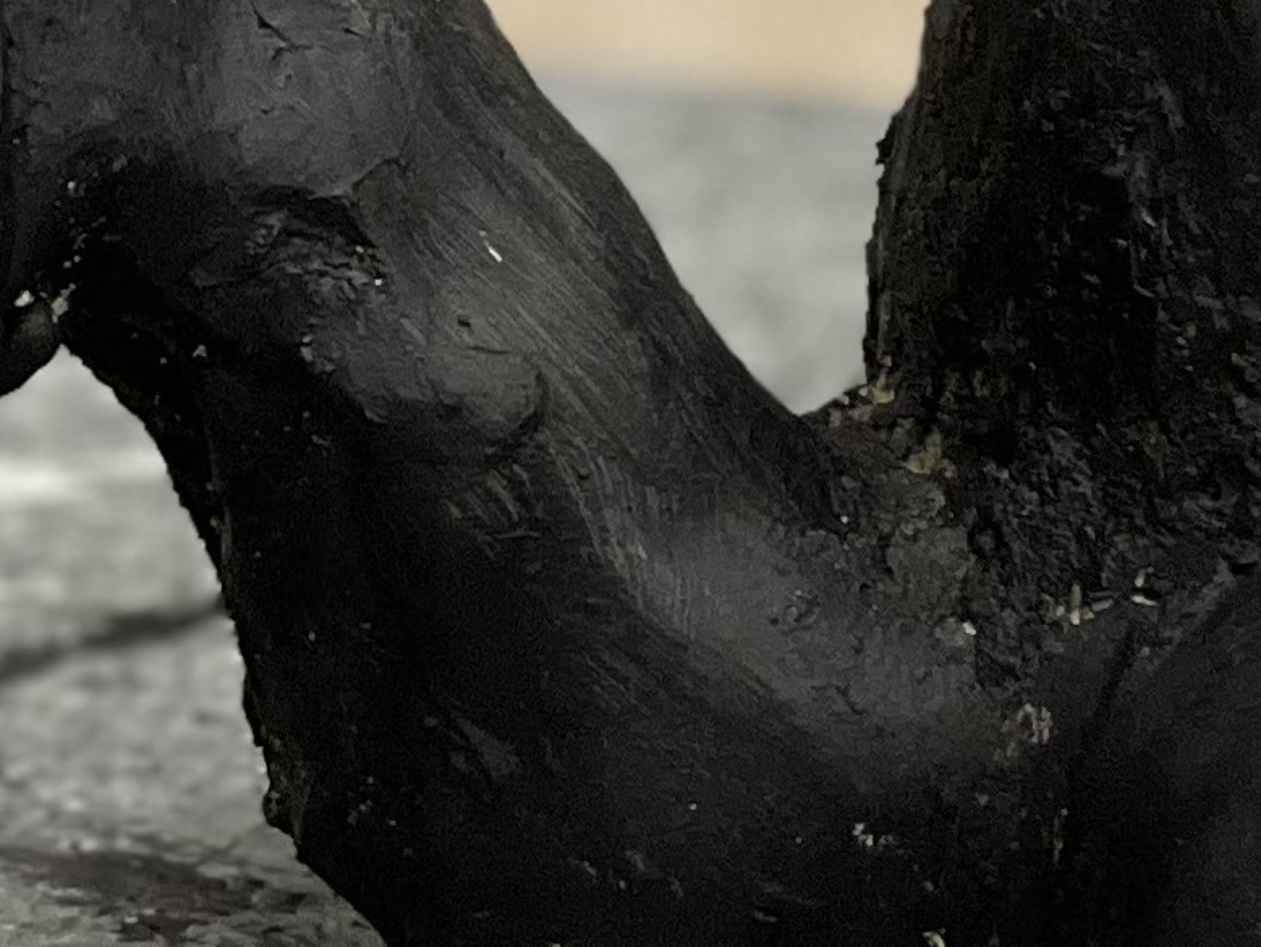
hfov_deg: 7.3
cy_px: -502
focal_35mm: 269
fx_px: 9804
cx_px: 1161
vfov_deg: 5.5
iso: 125
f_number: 2
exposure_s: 1/100
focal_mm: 6
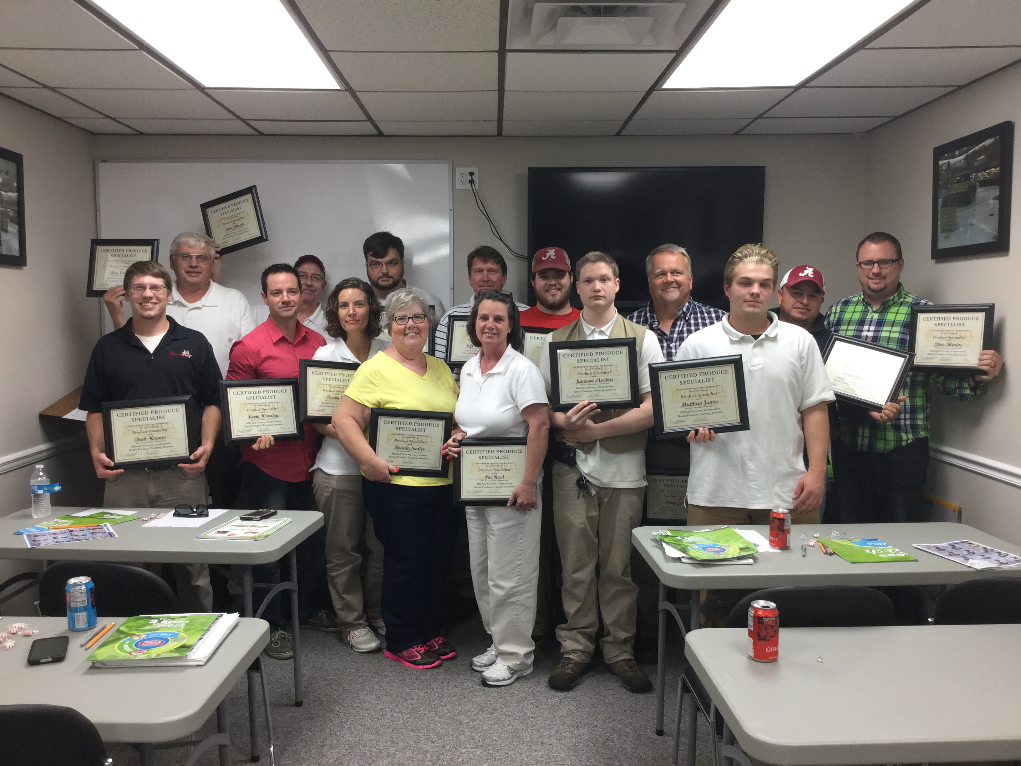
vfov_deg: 45.4
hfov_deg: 58.4
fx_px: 914
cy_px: 383
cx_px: 510
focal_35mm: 31
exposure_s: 1/33
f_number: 2.4
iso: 50
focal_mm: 3.3
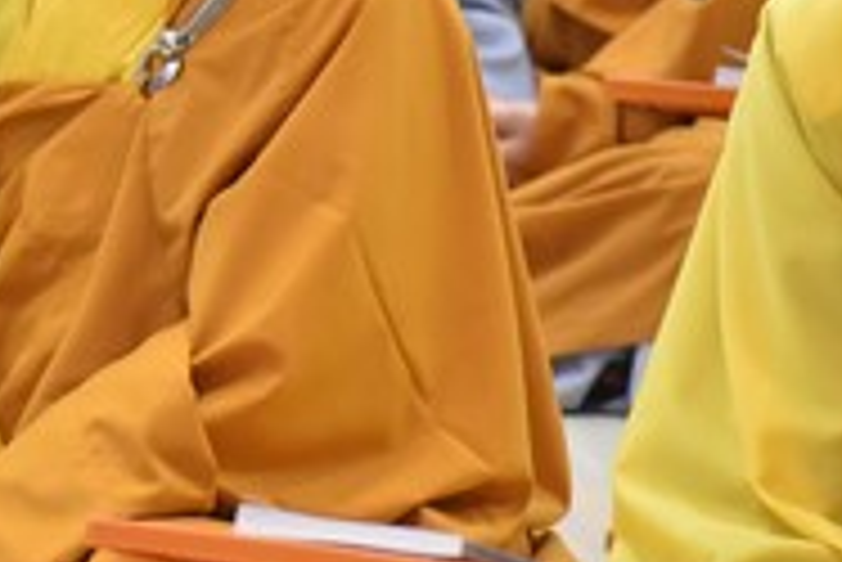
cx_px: 0
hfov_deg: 4.9
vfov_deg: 3.3
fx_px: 9784
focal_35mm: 418
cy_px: -58
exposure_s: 1/125
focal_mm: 120
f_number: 5
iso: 3200
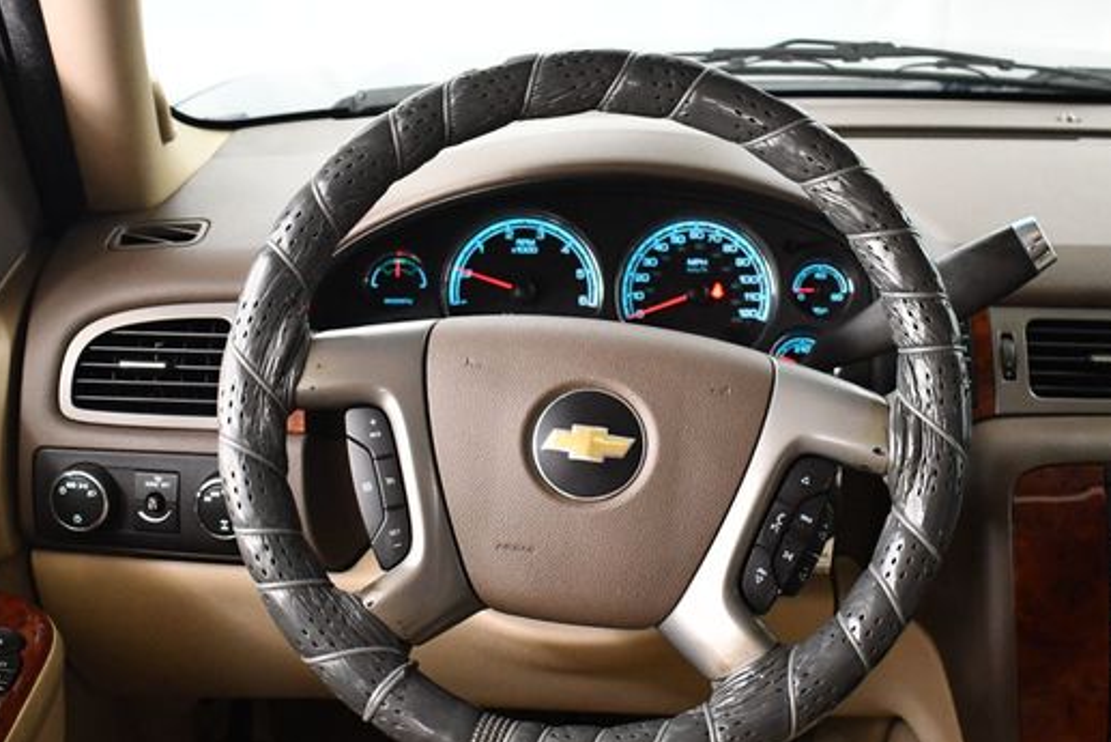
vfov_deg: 26.0
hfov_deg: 38.2
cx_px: 593
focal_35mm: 52
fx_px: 1605
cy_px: 422
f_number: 3.8
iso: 3200
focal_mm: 21
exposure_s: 1/125
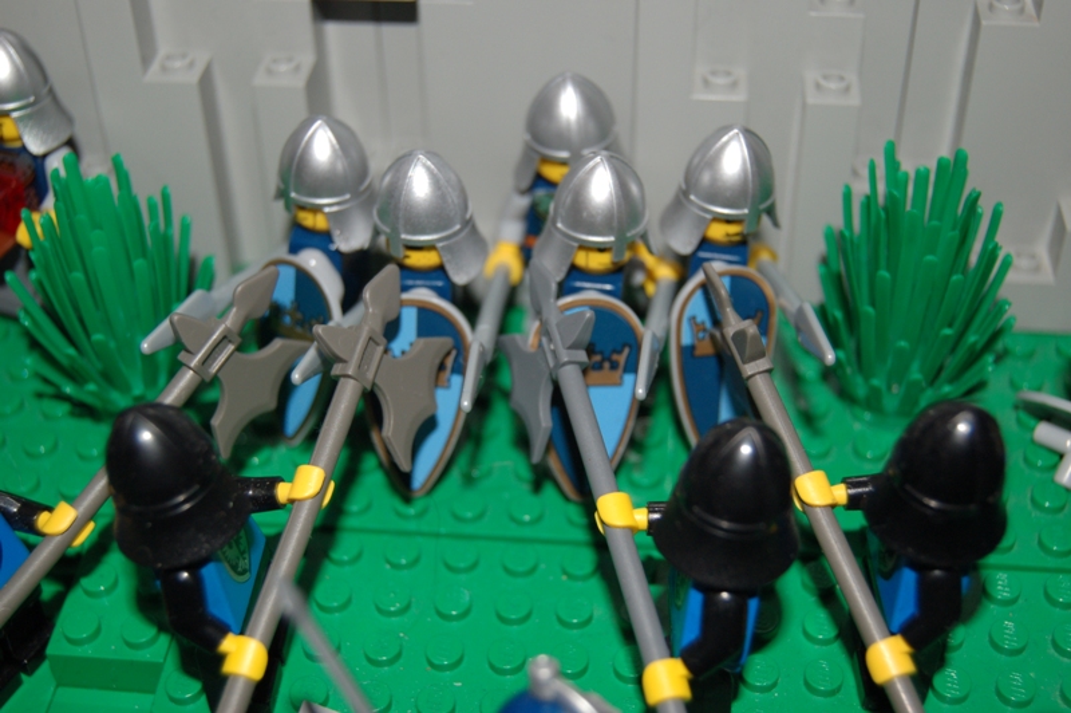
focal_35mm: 57
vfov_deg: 23.7
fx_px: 1694
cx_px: 536
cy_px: 356
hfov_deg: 35.1
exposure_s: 1/60
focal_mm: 38
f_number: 4.8
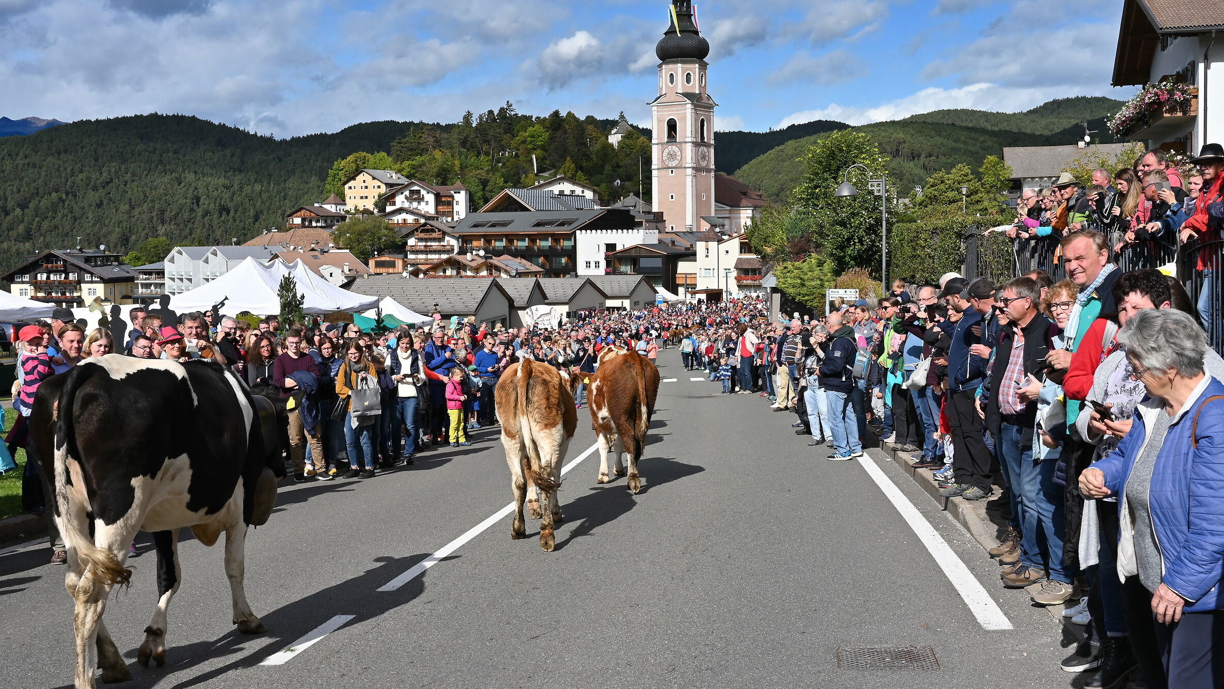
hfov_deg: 51.6
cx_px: 609
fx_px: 1266
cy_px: 301
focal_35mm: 39
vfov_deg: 30.4
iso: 250
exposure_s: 1/400
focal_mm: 37
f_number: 14
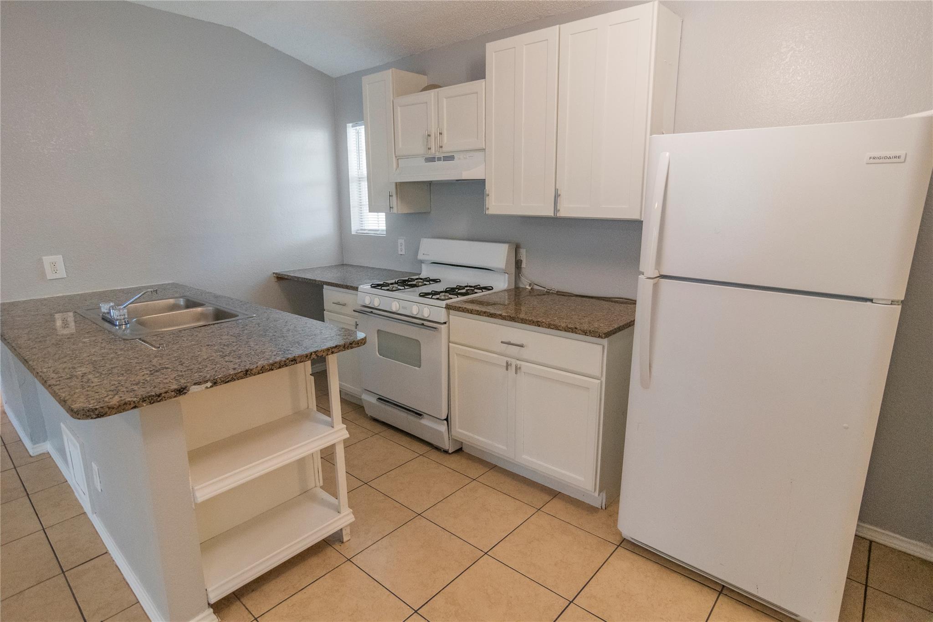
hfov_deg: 90.0
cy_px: 311
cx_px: 466
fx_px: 466
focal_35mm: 18
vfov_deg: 67.4
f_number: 4
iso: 1600
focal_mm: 12
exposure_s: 1/125
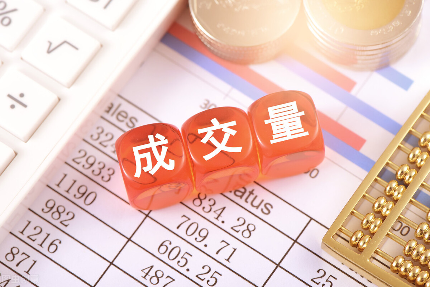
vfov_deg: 13.1
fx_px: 1255
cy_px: 144
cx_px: 215
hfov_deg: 19.4
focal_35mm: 105
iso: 200
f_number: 13
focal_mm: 105
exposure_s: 1/160
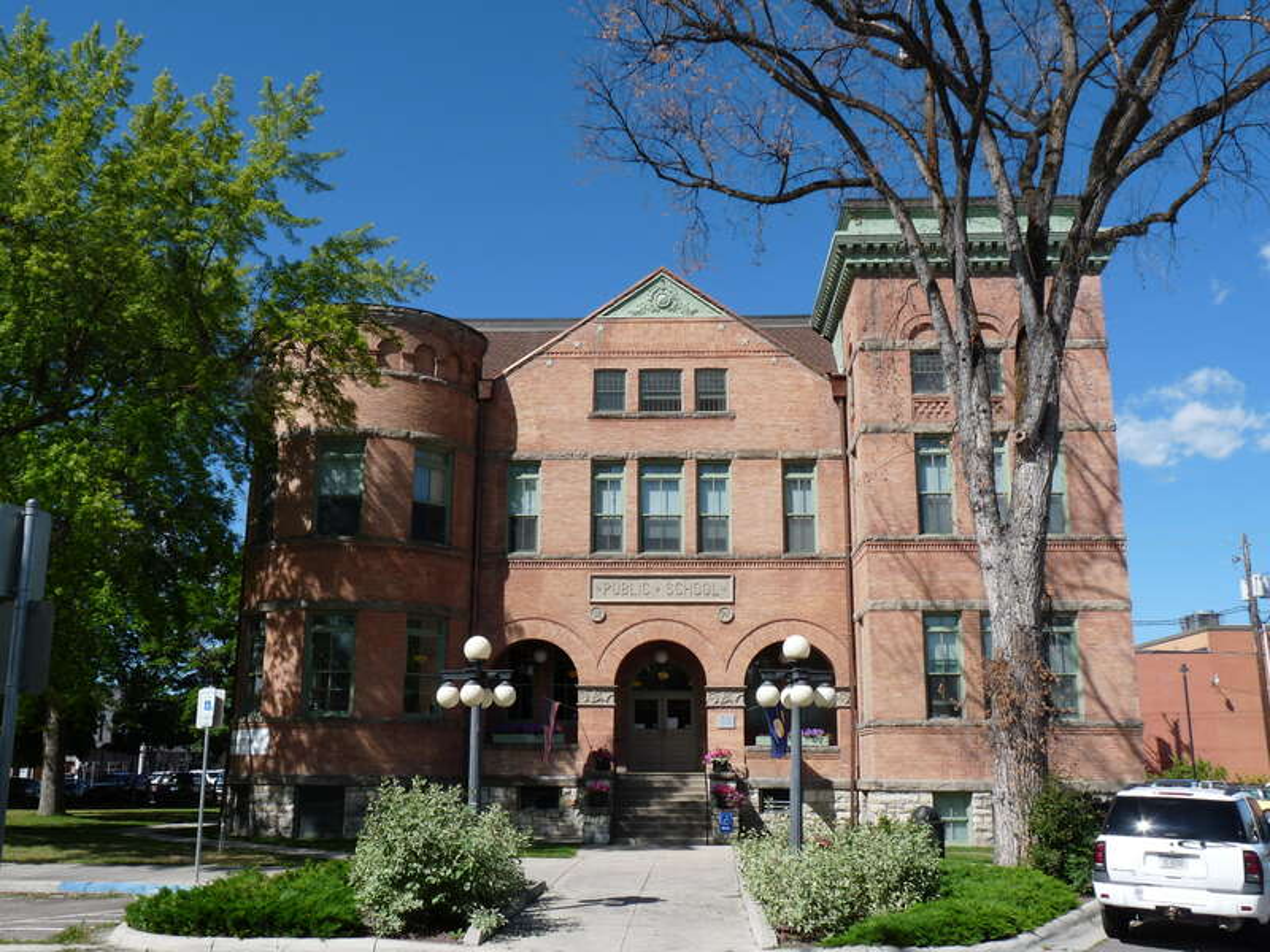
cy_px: 476
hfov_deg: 54.0
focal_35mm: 34
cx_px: 635
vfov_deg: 41.8
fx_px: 1247
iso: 100
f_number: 5.6
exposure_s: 1/500
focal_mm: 6.1
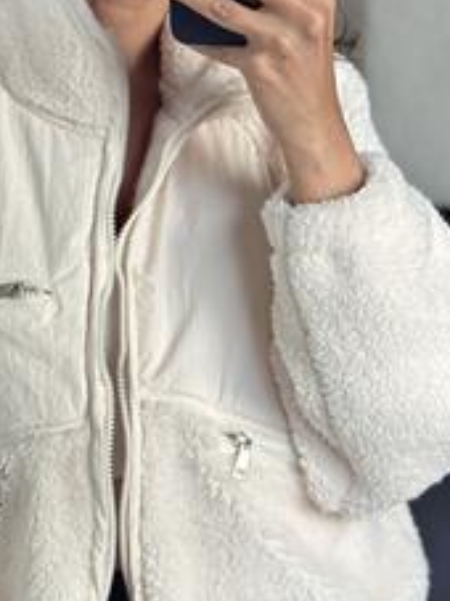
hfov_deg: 13.8
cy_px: 238
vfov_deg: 18.4
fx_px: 1856
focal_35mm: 107
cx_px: 111
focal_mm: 6.86
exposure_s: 1/43
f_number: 1.78
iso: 400
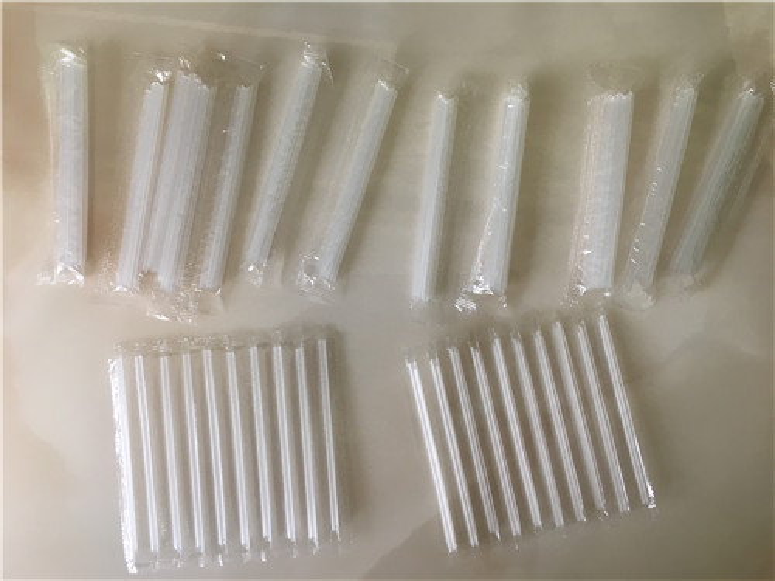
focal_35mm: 29
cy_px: 290
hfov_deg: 61.7
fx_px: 649
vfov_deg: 48.2
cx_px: 388
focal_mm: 4.15
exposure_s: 1/33
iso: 40
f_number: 2.2
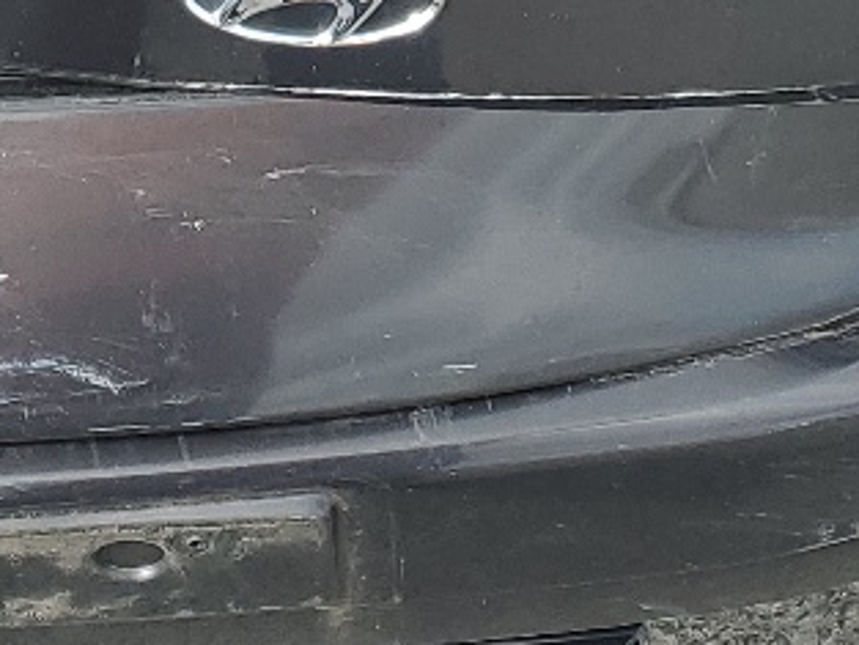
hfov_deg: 14.8
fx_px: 3302
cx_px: 368
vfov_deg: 10.3
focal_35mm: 133
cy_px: -645
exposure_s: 1/1250
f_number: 1.5
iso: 50
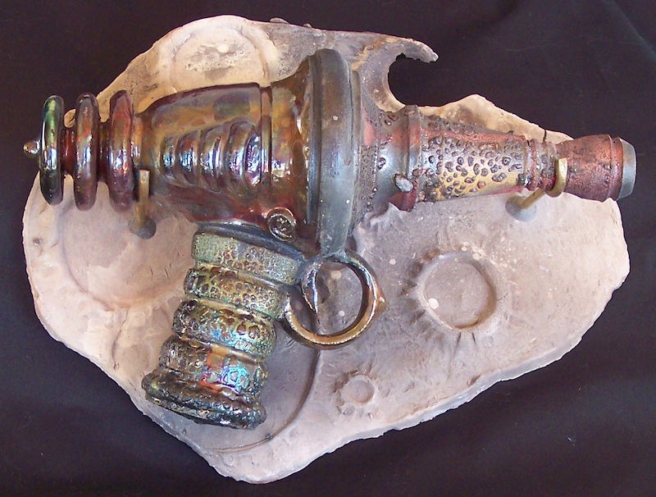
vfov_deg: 28.2
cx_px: 328
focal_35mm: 52
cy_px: 248
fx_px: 989
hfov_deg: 36.7
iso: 200
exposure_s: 1/45
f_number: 4
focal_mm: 10.7
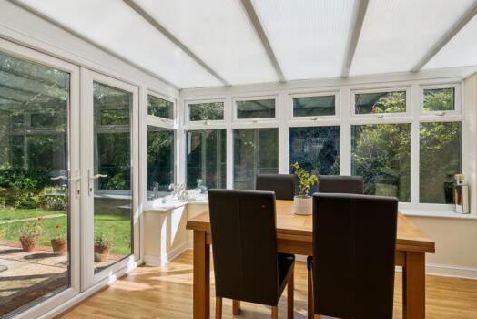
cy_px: 155
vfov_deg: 62.0
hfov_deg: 83.9
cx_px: 239
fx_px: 265
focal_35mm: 20
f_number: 5.6
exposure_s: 1/125
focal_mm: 16
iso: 320
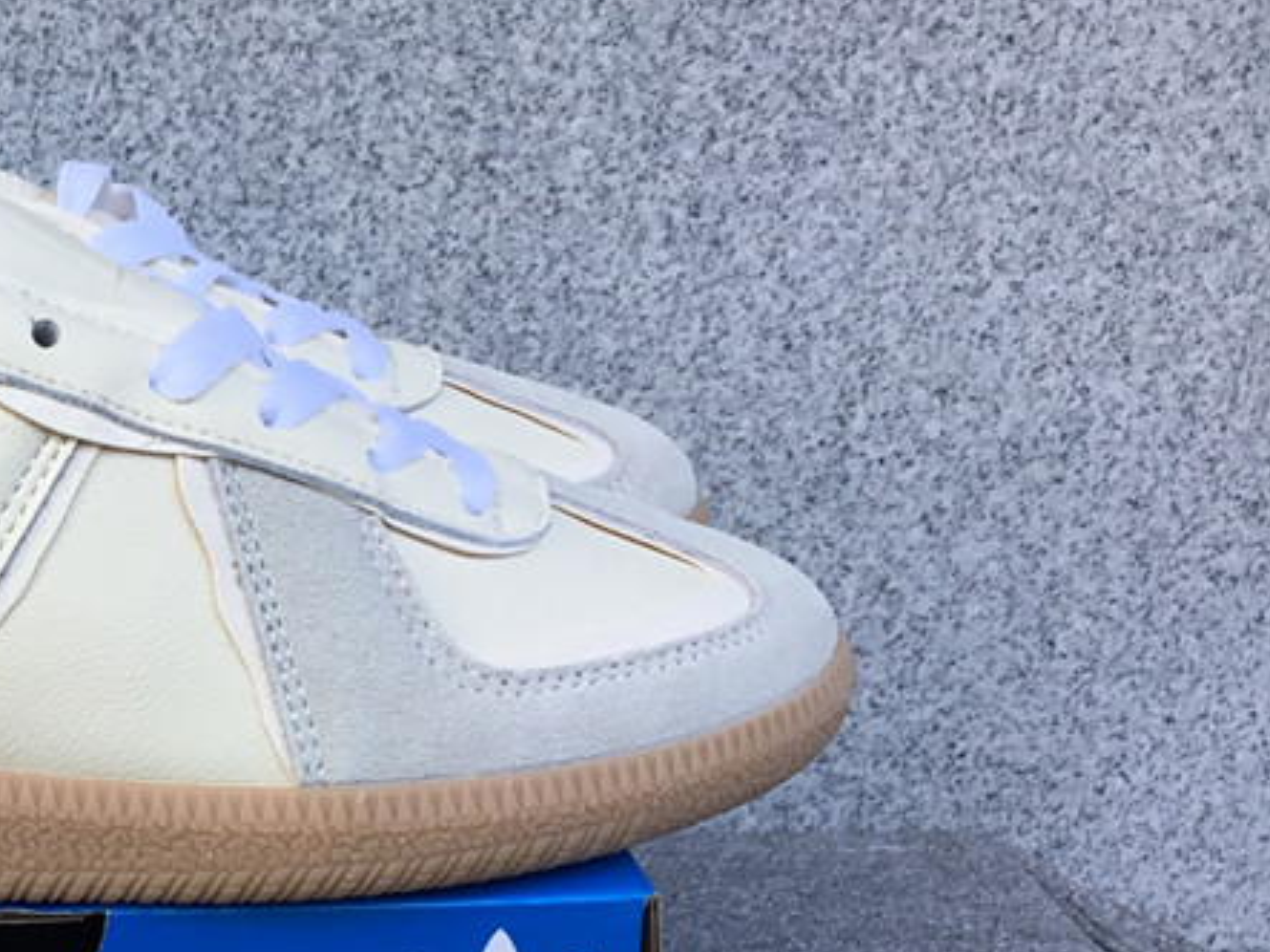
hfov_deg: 28.9
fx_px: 2311
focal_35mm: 63
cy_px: 784
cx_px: 17
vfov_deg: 22.9
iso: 25
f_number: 2.4
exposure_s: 1/100
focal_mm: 3.3
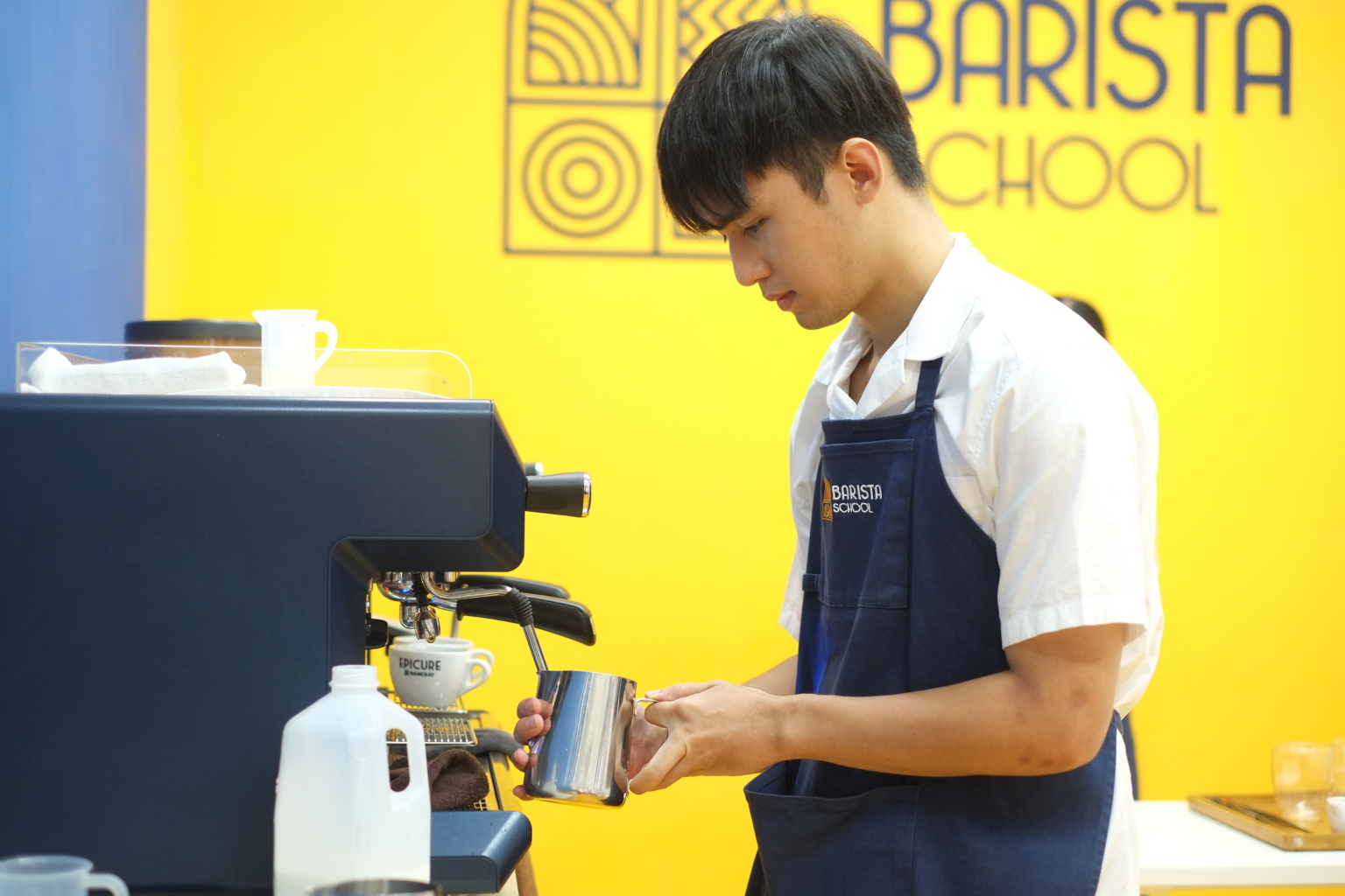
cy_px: 448
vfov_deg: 25.5
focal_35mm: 53
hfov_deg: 37.5
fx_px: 1980
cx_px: 672
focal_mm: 35
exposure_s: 1/125
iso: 1000
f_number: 1.8
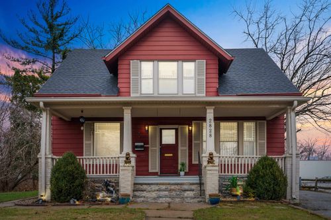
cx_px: 166
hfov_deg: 63.7
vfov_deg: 44.9
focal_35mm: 29
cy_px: 110
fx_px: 267
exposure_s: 1/50
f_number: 9
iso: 400
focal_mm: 29
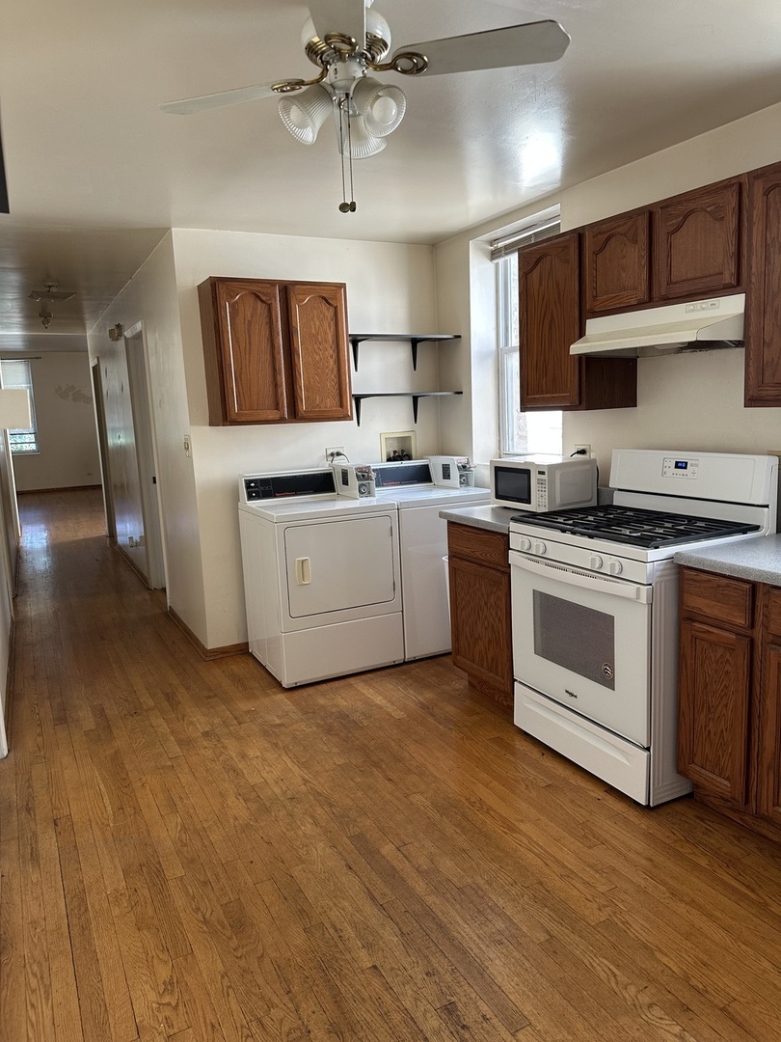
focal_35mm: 24
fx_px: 722
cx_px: 390
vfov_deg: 71.6
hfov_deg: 56.8
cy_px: 521
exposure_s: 1/121
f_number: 1.78
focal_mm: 6.86
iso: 125
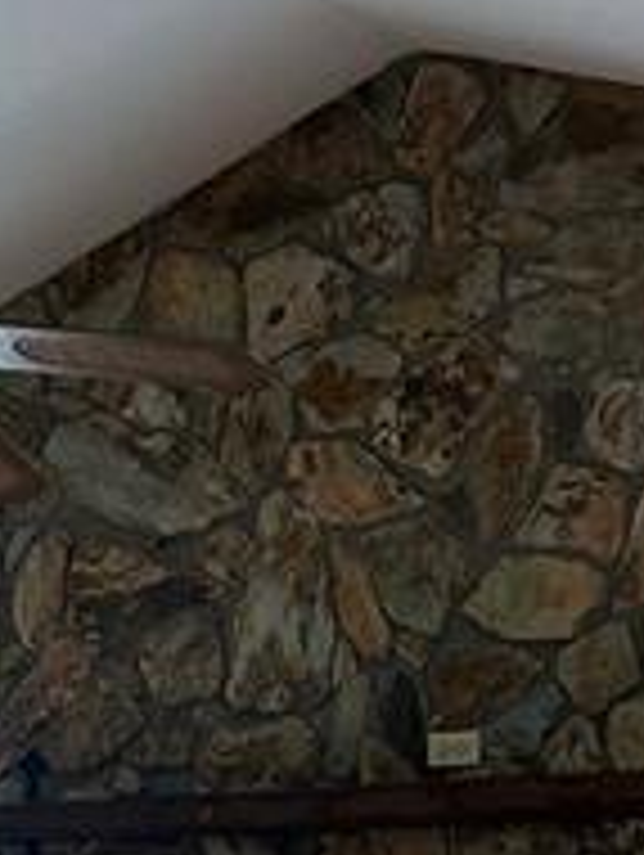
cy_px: 1400
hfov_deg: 13.9
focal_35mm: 105
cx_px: -5
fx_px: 2599
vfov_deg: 16.5
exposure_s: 1/60
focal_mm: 5.7
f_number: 1.5
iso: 400
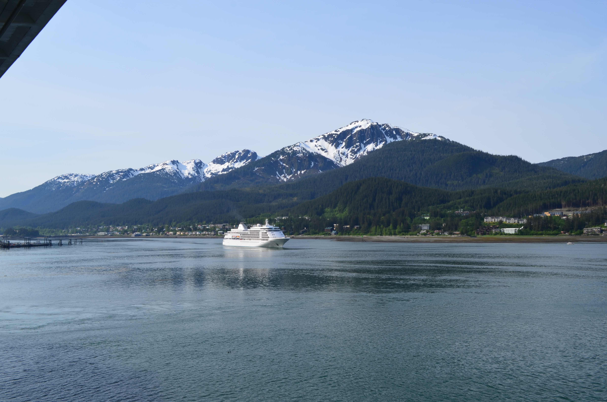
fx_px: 606
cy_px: 201
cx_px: 304
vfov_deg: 36.7
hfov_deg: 53.2
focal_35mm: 36
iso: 100
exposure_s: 1/160
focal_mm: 24
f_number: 11
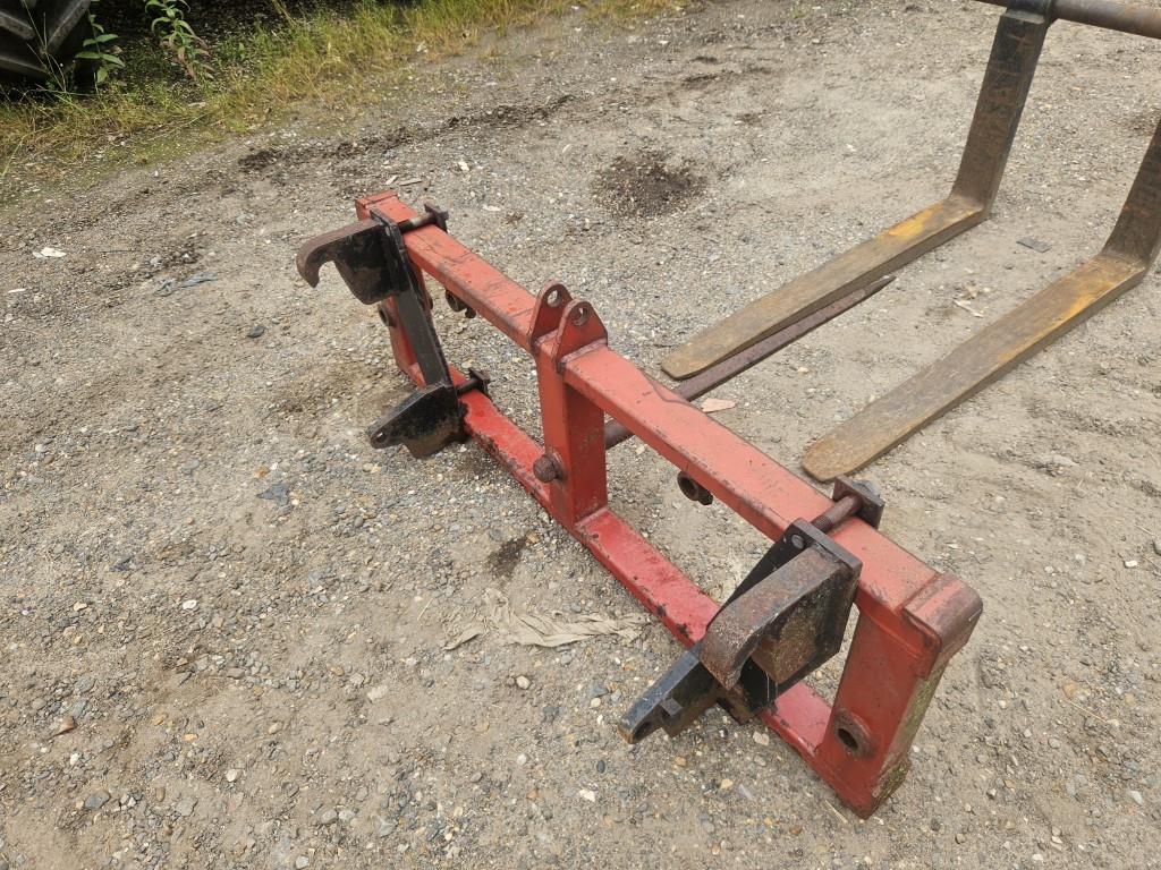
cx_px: 580
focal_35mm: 23
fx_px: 771
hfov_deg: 73.9
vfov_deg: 58.9
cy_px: 435
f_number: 1.8
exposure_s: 1/362
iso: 25
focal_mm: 5.4
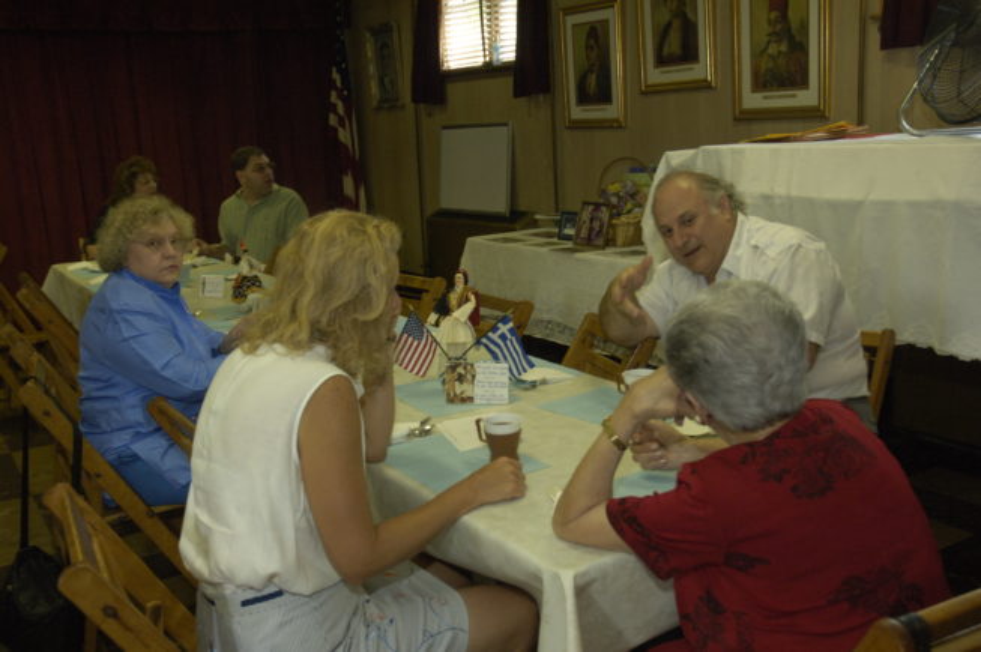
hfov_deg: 51.3
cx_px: 490
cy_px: 326
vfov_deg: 35.4
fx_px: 1021
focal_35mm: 38
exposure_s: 1/30
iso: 640
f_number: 4.5
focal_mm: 25
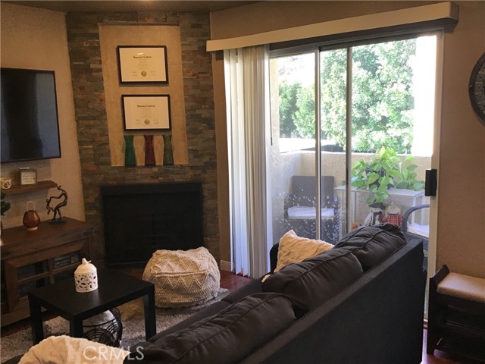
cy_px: 182
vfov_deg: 45.4
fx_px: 434
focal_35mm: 31
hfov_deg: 58.4
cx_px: 242
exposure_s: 1/40
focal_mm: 3.3
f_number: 2.4
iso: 32
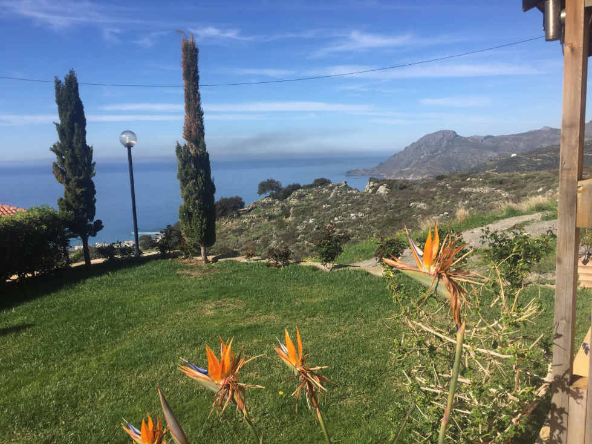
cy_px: 222
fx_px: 496
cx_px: 296
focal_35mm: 29
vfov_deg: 48.2
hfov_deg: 61.7
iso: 32
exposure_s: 1/1883
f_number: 2.2
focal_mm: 4.15
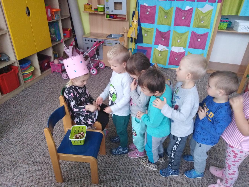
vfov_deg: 53.1
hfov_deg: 67.3
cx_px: 124
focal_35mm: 26
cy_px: 94
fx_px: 187
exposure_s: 1/33.3
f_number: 2.2
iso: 414
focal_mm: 3.46
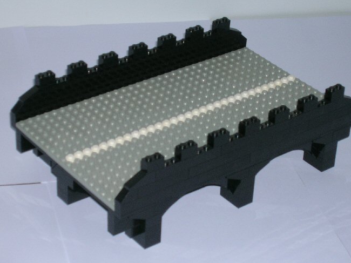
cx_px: 184
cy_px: 148
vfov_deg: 14.4
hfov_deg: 19.1
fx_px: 1044
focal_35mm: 103
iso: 50
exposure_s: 1/60.1
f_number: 4.4
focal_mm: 14.3
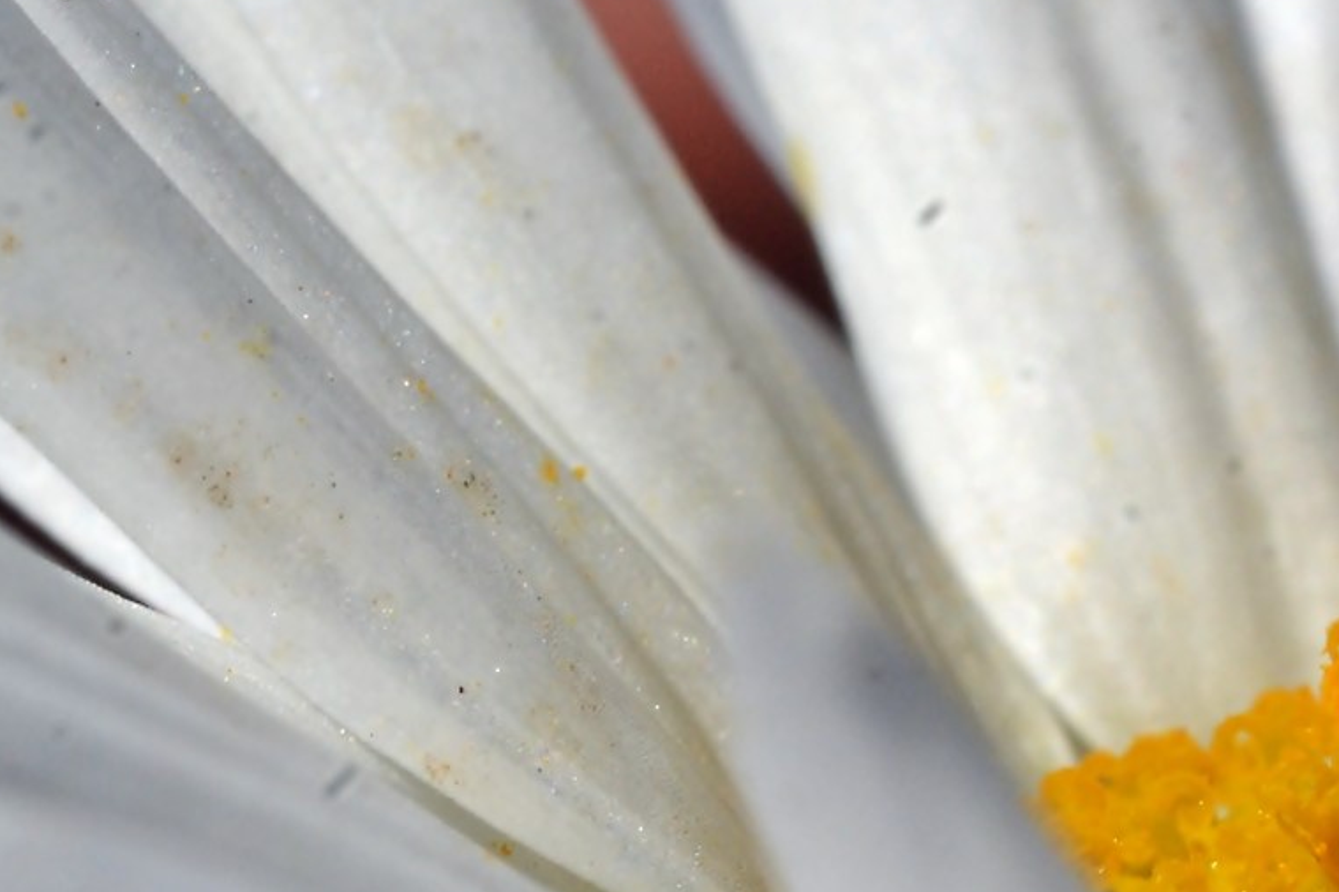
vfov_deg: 3.2
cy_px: 488
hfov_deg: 4.8
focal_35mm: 427
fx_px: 15881
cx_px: 2016
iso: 360
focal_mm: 90
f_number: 45
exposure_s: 1/125
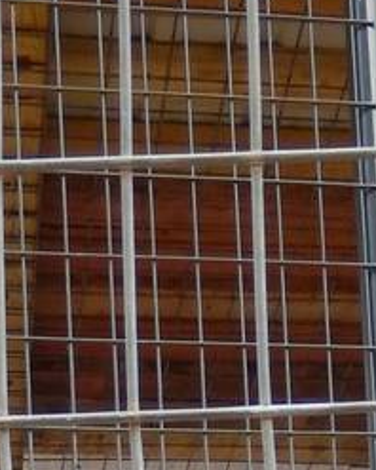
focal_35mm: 158
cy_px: 1098
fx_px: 2195
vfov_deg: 10.6
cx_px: 385
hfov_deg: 9.7
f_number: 3.4
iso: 125
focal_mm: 4.5
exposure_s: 1/200
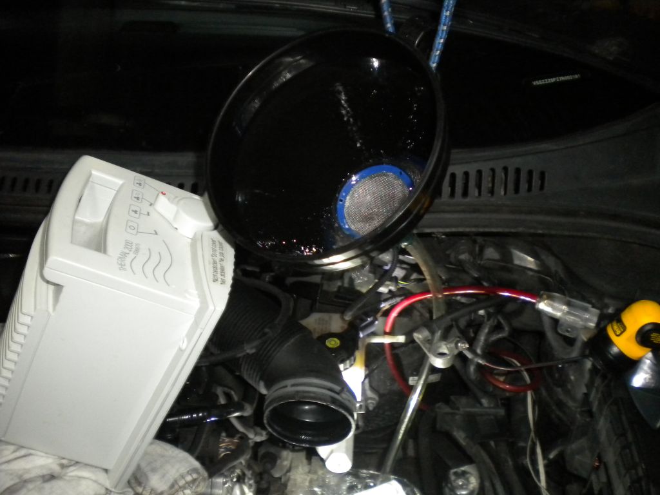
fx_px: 667
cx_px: 330
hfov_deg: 52.6
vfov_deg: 40.7
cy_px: 248
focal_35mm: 35
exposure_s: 1/30
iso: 400
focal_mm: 6.3
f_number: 3.1
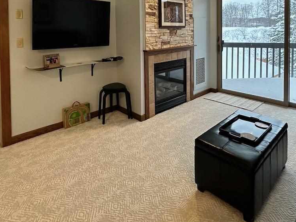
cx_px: 136
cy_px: 37
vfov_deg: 52.2
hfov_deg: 71.5
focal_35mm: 24
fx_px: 205
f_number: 2.2
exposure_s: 1/60
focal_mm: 2.22
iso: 400
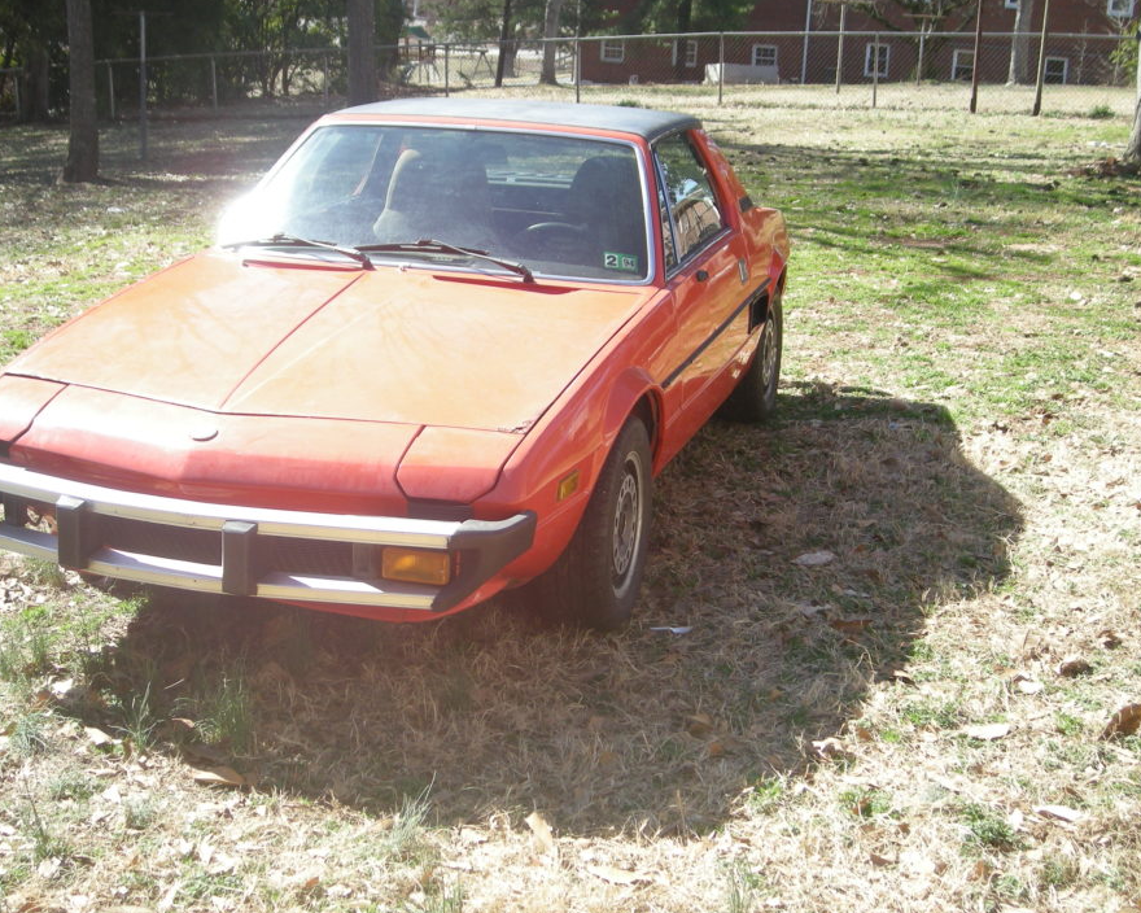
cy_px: 431
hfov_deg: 37.3
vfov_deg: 30.2
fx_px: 1688
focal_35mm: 50
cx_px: 526
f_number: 3.1
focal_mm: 7.1
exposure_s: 1/210
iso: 50
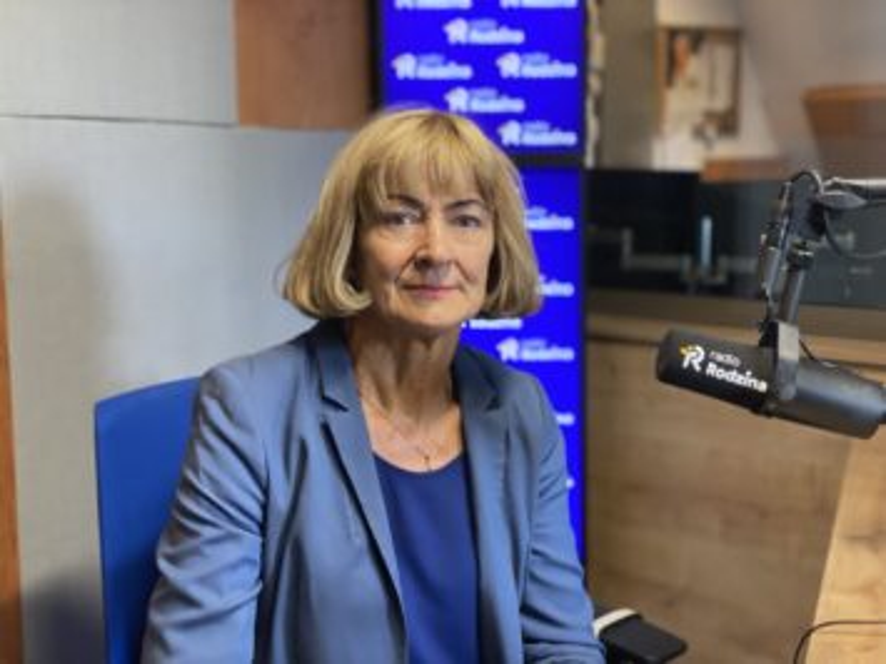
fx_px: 1330
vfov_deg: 28.0
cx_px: 443
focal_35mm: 52
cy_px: 332
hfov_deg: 36.8
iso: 160
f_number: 2
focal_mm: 6
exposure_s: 1/33
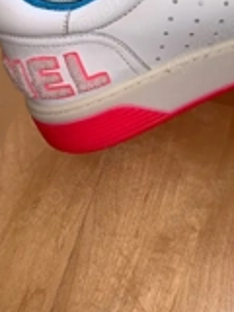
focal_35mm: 65
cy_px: 53
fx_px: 586
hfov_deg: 21.3
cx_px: 263
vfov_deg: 29.0
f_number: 1.8
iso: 25
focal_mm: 4.25
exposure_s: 1/140
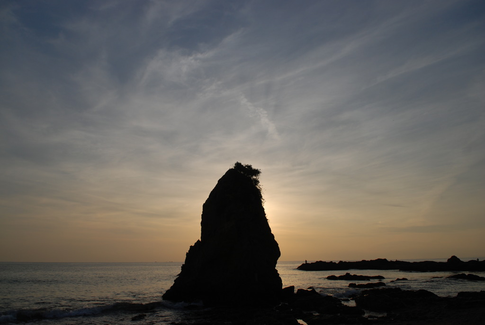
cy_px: 162
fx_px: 344
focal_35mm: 26
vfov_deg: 50.5
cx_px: 242
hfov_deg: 70.4
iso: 100
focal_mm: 17
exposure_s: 1/1600
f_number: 5.6
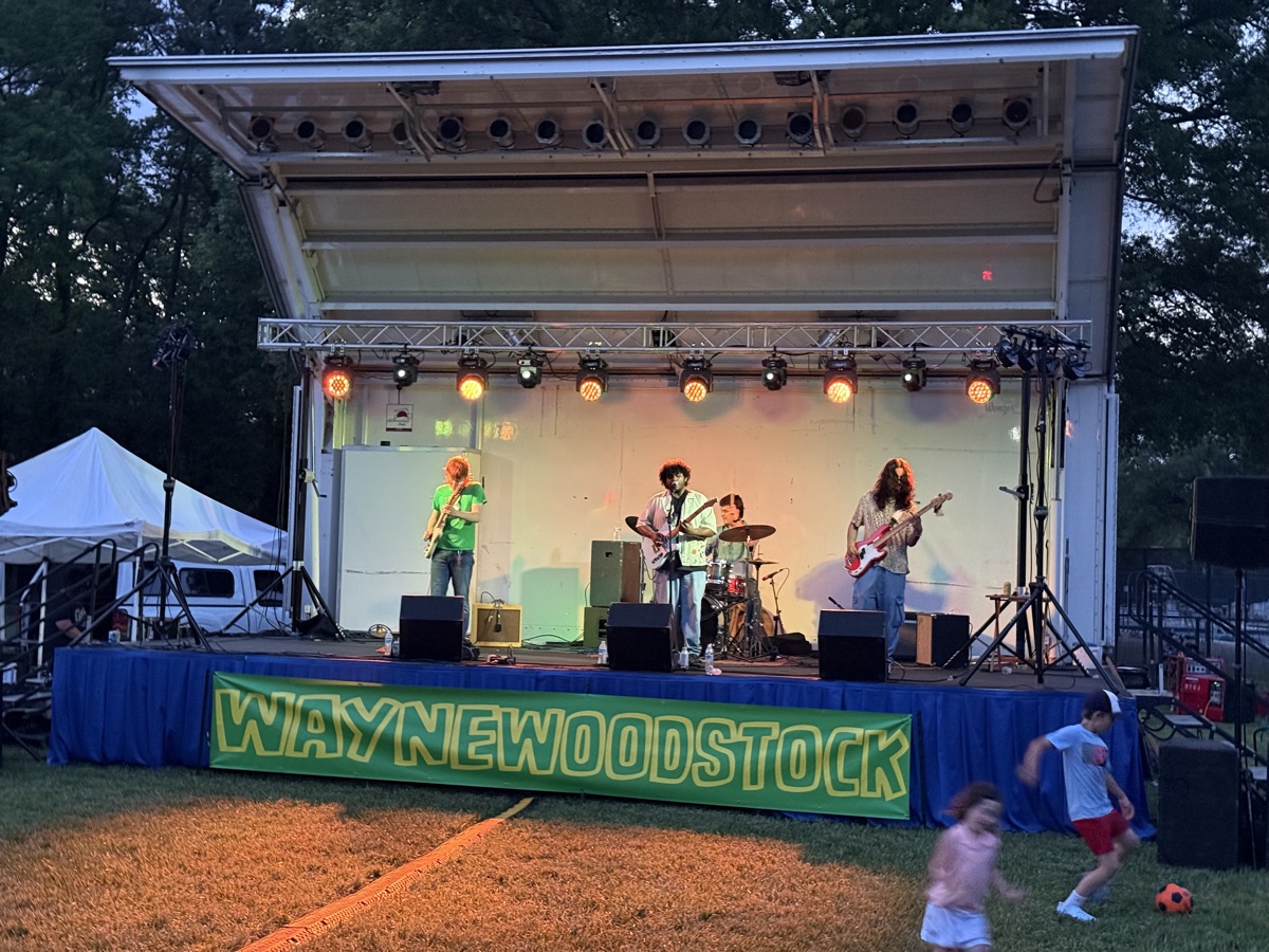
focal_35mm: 48
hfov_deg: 39.7
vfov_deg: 30.3
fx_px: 1760
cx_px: 634
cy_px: 476
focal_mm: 6.76
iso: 500
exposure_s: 1/33
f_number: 1.78
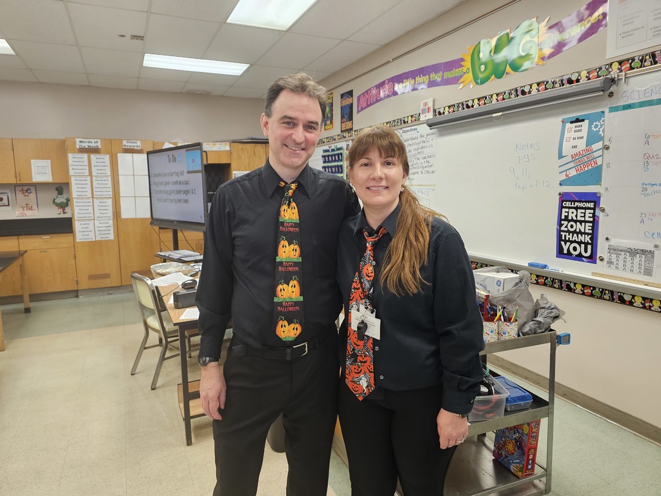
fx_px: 439
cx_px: 330
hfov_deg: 73.9
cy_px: 248
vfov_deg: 58.9
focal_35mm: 23
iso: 250
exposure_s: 1/120
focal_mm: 6.3
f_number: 1.7
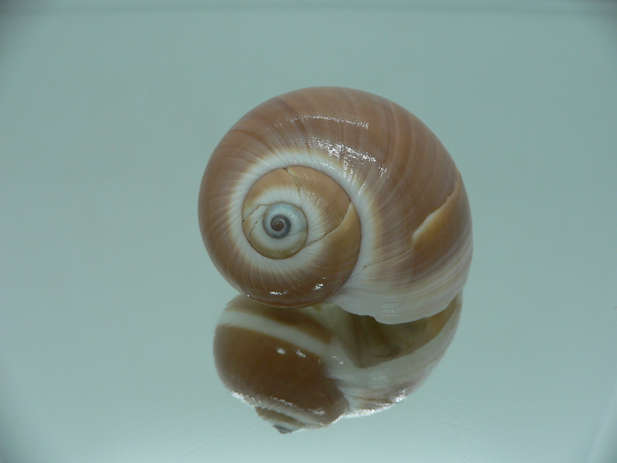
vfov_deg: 40.7
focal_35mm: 35
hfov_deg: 52.6
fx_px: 624
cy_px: 232
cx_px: 308
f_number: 2.8
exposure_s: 1/60
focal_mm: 4.6
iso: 80
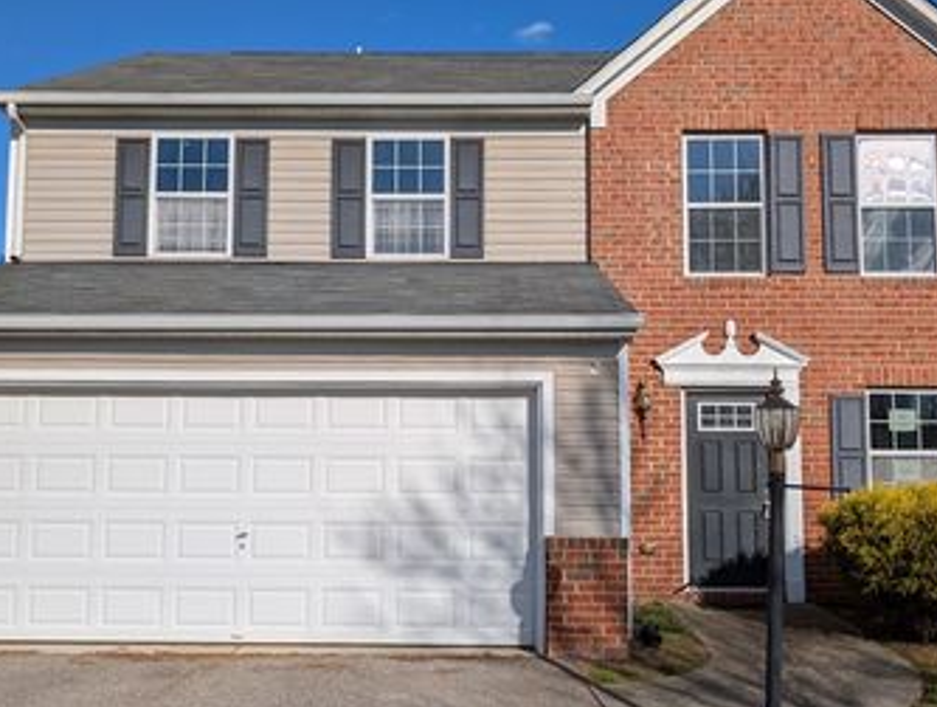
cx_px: 461
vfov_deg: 39.8
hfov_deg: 51.3
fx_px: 976
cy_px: 344
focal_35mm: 36
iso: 20
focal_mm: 6.9
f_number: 1.68
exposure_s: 1/20000
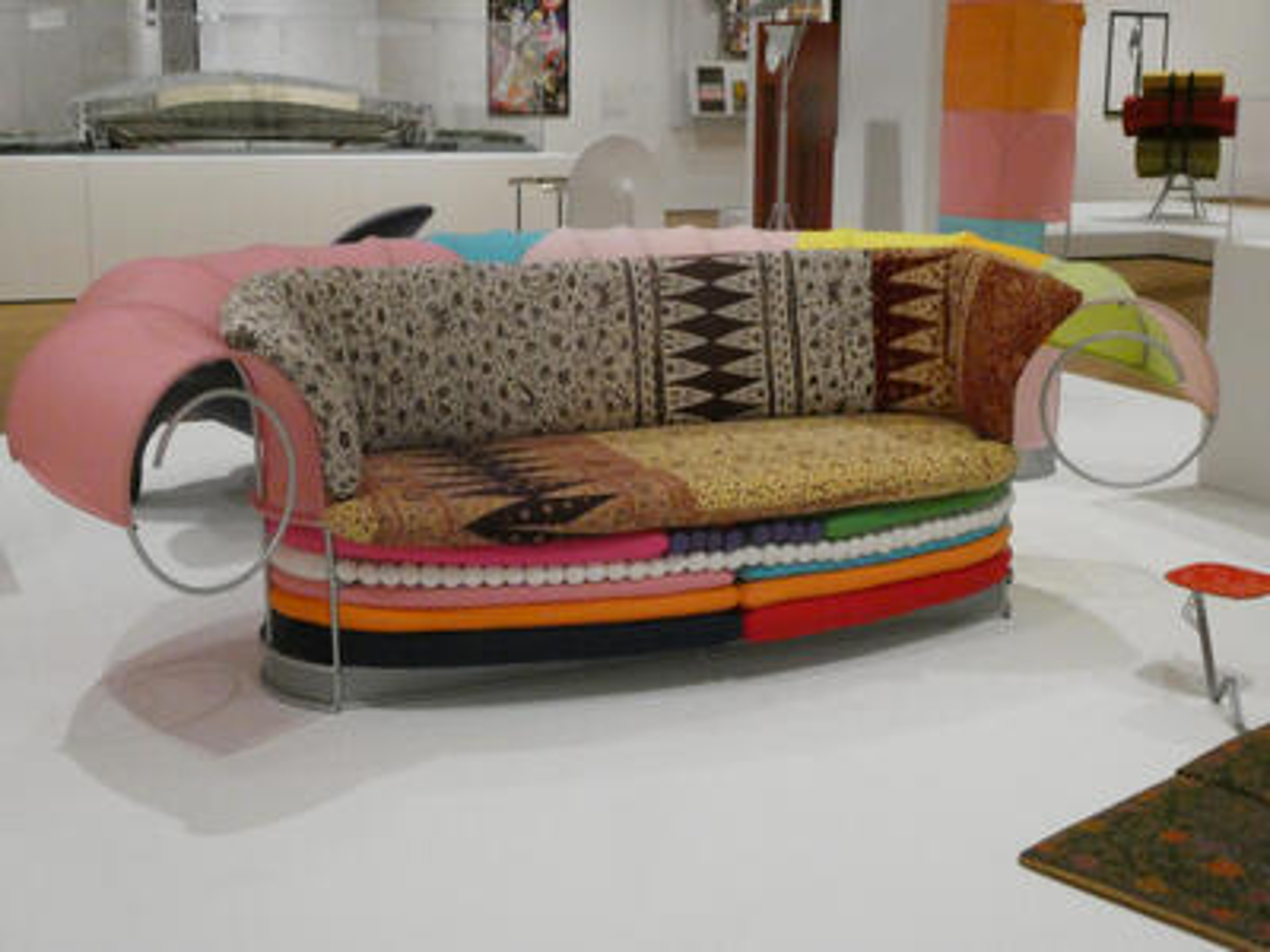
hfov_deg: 40.4
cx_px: 635
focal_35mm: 47
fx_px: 1724
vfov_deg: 30.9
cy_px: 476
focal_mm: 8.4
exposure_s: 1/13
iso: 1600
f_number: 7.1
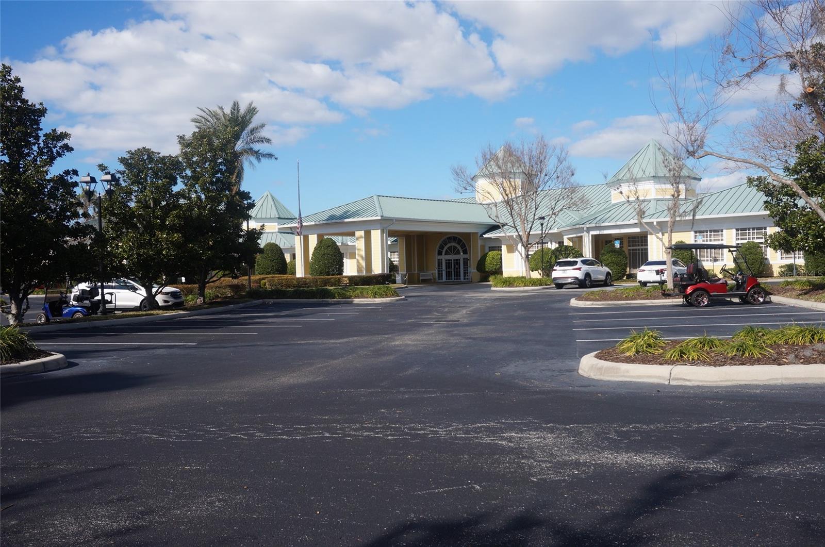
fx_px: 789
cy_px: 274
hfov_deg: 55.2
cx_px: 412
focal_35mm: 34
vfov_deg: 38.2
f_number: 10
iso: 200
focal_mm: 23
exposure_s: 1/400
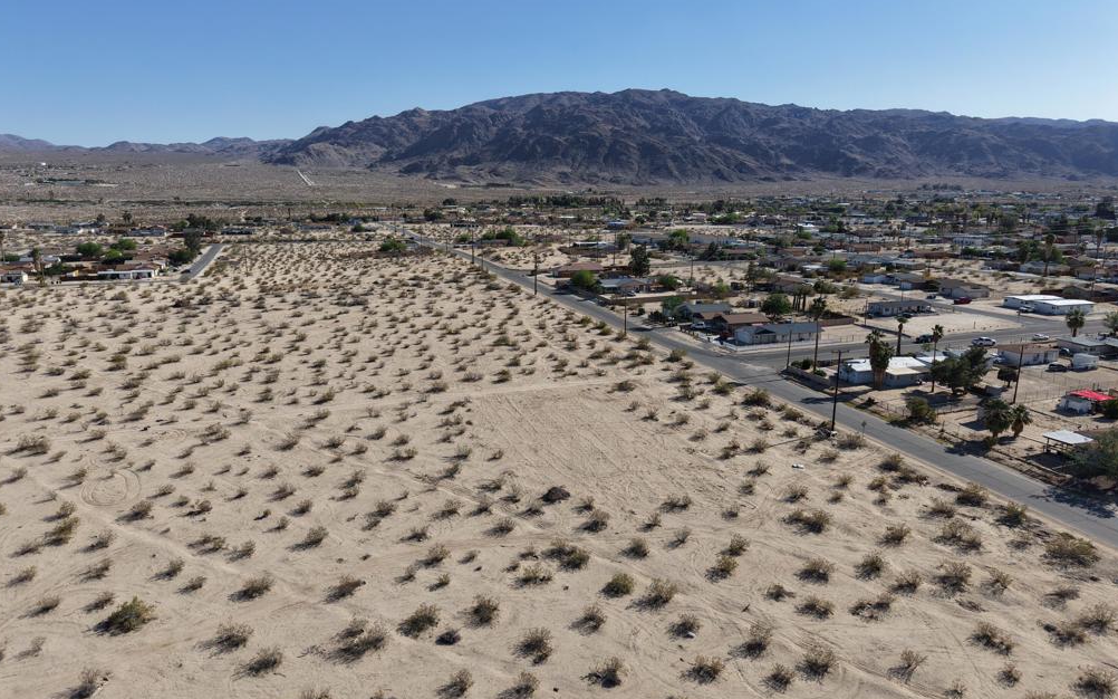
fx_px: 792
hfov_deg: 70.4
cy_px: 351
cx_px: 561
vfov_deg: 47.6
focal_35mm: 26
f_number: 1.8
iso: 110
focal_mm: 8.67
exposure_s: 1/4000
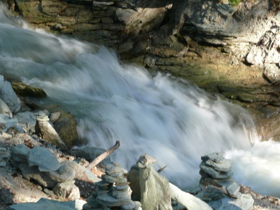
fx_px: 874
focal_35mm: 108
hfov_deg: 18.2
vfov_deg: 13.7
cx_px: 140
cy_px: 105
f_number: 10
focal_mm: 22.8
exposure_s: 1/15
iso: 100
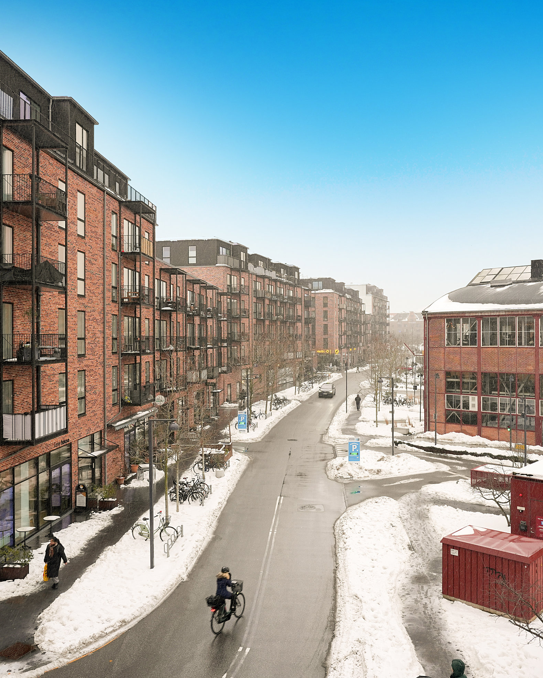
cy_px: 335
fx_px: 603
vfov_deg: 58.8
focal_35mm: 30
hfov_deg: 48.4
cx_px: 307
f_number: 8
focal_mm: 21
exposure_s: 1/50
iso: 400
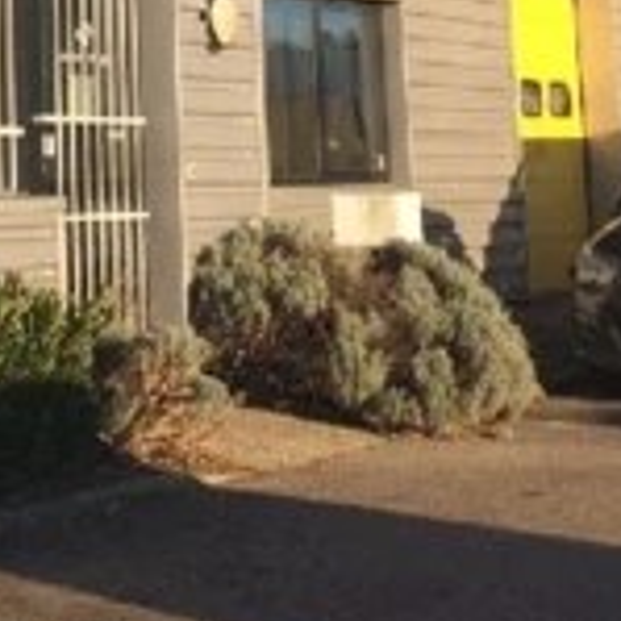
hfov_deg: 15.1
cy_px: -233
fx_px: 2273
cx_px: -94
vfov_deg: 14.7
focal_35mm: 112
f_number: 2.2
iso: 40
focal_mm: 4.12
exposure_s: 1/1172
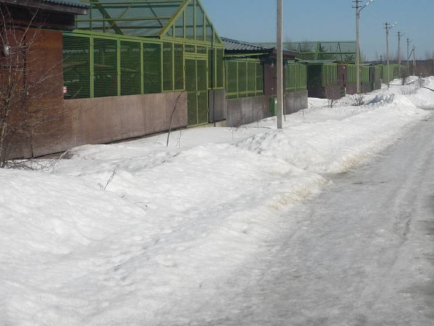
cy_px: 47
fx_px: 890
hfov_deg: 26.7
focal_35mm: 71
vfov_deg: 20.4
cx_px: 366
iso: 100
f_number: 8
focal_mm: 5.5
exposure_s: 1/500
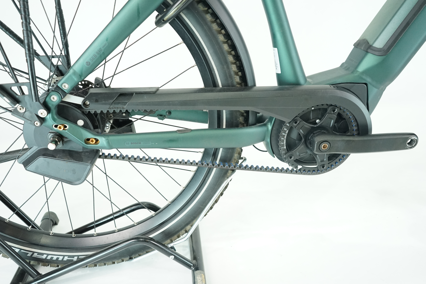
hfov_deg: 61.9
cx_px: 213
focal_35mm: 30
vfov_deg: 43.6
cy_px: 142
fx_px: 355
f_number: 5
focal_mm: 30
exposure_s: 1/200
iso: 3200
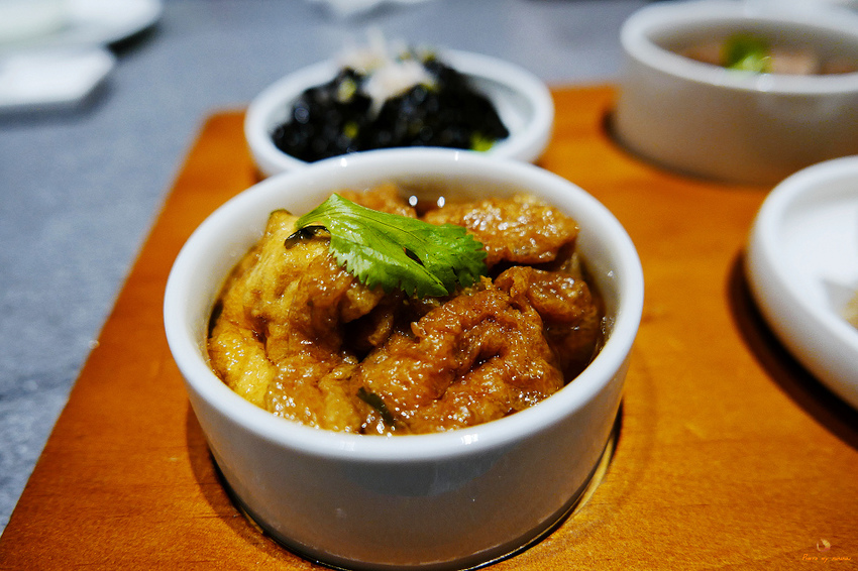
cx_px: 429
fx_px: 572
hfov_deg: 73.8
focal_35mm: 24
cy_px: 286
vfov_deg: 53.1
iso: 500
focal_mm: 10.9
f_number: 2.2
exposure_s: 1/60
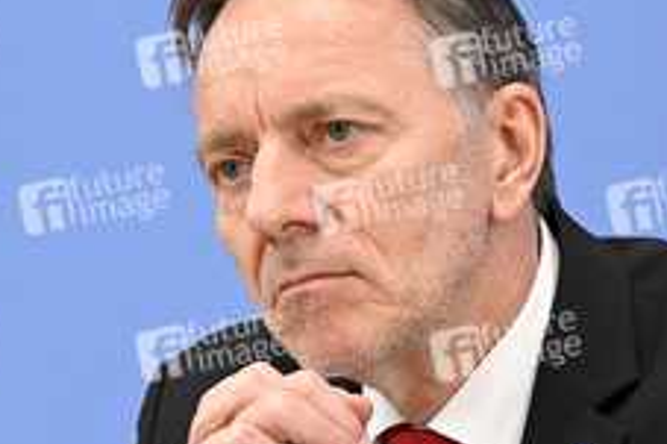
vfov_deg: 5.3
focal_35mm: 258
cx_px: 428
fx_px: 4777
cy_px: 273
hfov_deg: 8.0
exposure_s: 1/500
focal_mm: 130
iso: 5000
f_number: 7.1
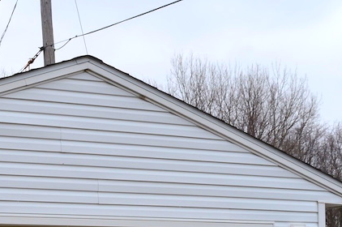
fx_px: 906
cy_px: 298
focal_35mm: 96
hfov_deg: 20.7
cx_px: 8
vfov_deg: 13.7
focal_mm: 21
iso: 200
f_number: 10
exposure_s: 1/320
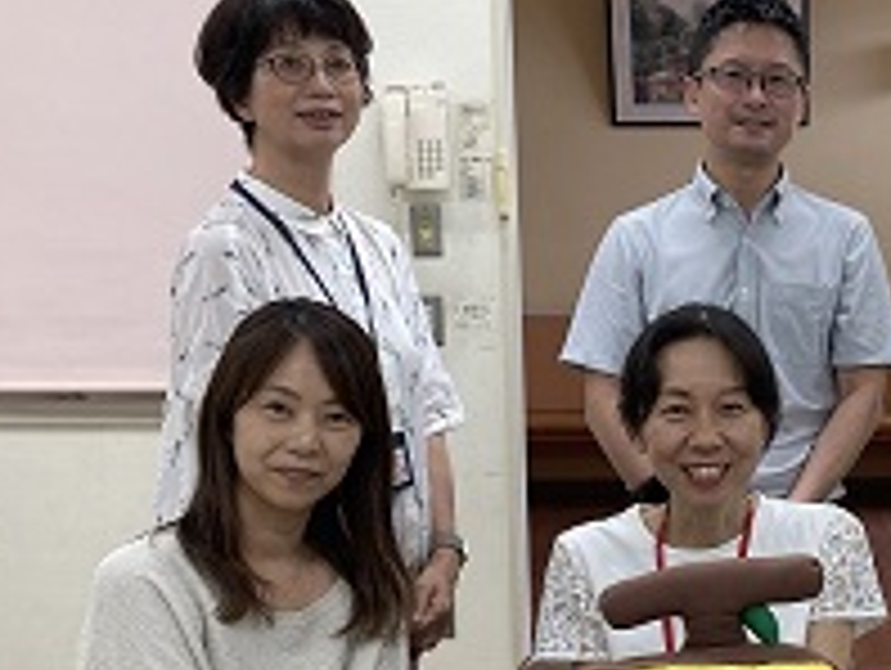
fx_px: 1469
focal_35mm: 57
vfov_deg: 25.6
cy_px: 456
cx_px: 774
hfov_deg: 32.3
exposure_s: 1/100
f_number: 1.8
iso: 80
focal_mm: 3.99
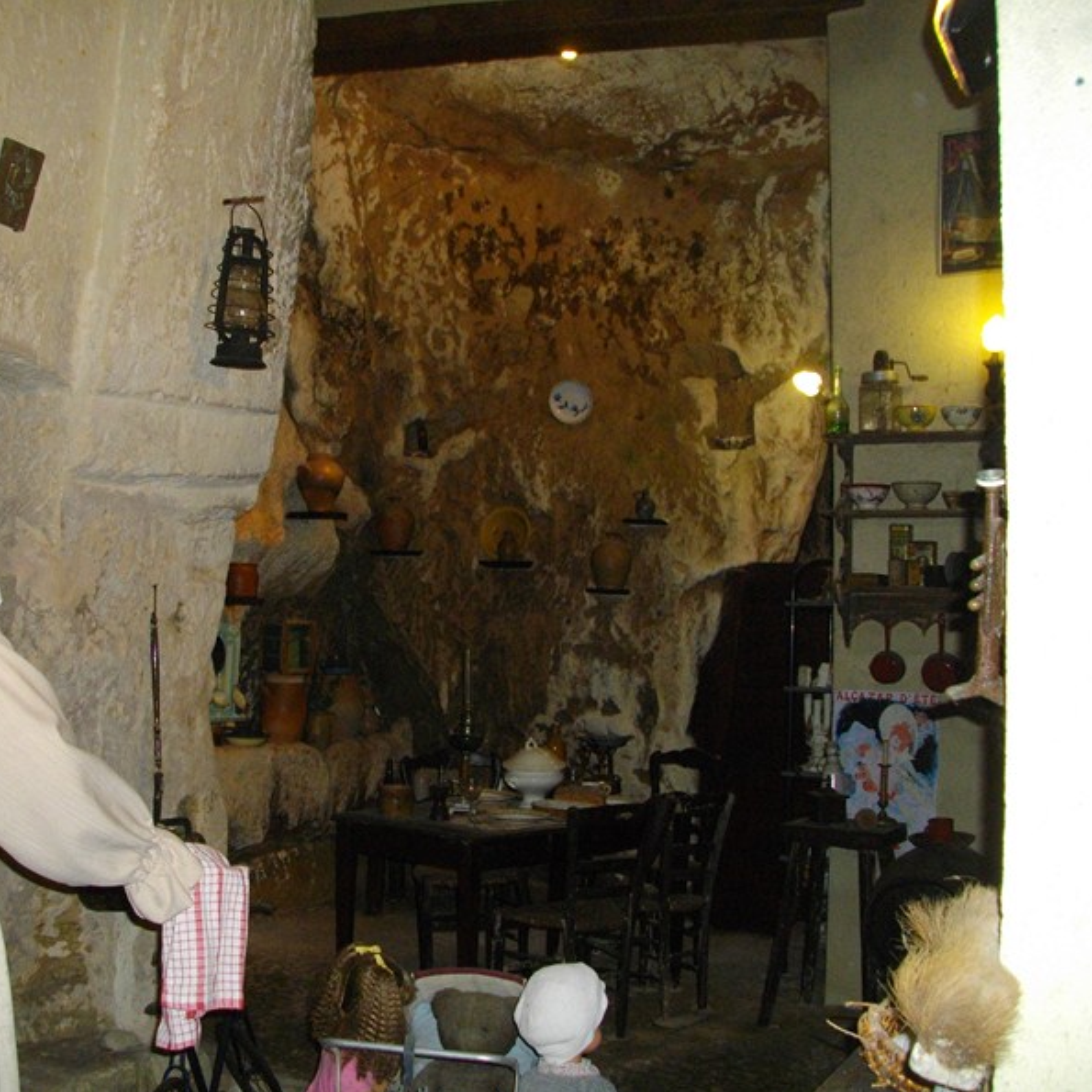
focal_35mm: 38
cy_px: 549
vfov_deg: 43.9
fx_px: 1356
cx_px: 371
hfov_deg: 43.3
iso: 224
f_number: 2.9
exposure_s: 1/50
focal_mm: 5.7
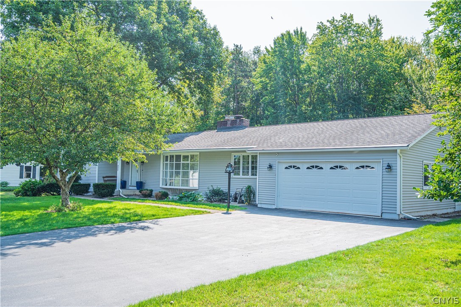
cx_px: 230
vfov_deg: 39.4
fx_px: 429
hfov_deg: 56.5
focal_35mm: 34
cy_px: 154
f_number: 4.5
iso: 250
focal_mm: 33.5
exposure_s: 1/2000
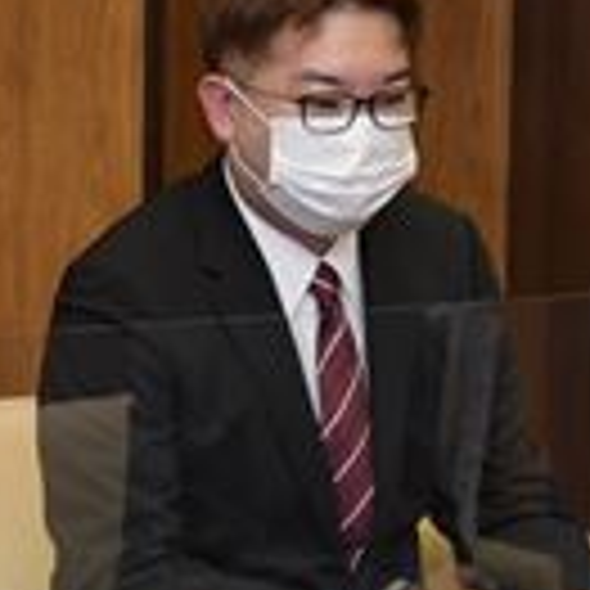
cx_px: -14
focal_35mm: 234
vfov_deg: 7.5
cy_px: 259
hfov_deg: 7.4
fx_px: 4512
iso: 2500
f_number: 7.1
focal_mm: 48
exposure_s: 1/250
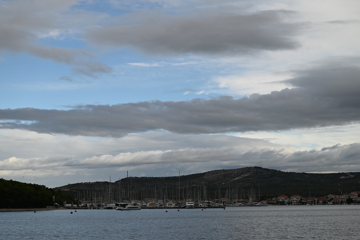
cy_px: 120
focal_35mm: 70
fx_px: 700
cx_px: 180
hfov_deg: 28.8
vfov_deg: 19.5
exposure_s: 1/640
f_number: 6.3
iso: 100
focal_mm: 70
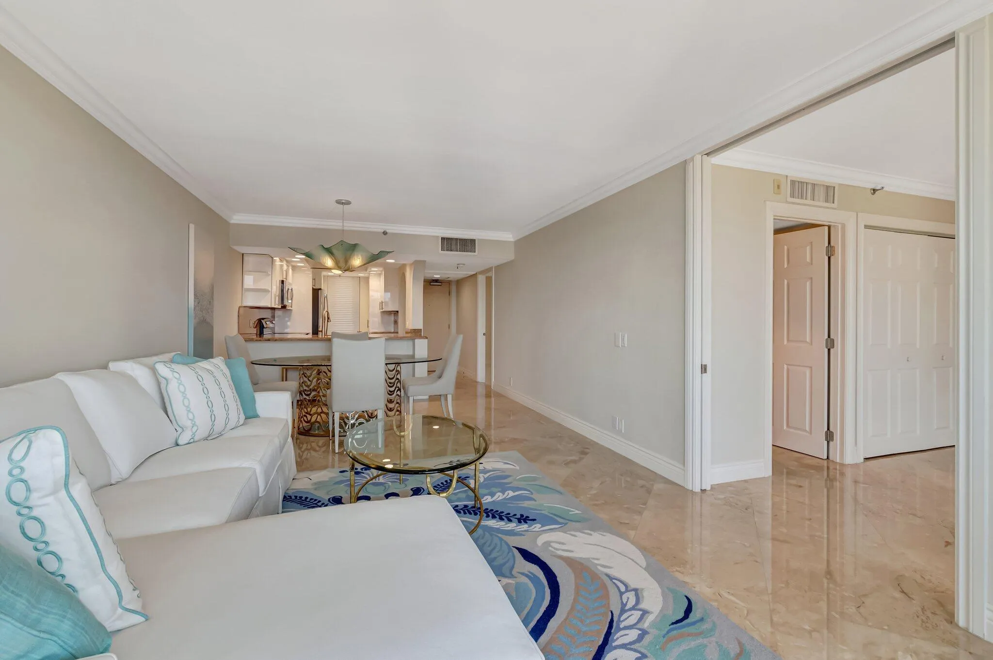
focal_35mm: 15
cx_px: 496
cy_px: 330
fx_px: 413
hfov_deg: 100.4
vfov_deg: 77.2
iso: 640
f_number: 8
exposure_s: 1/30
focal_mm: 10
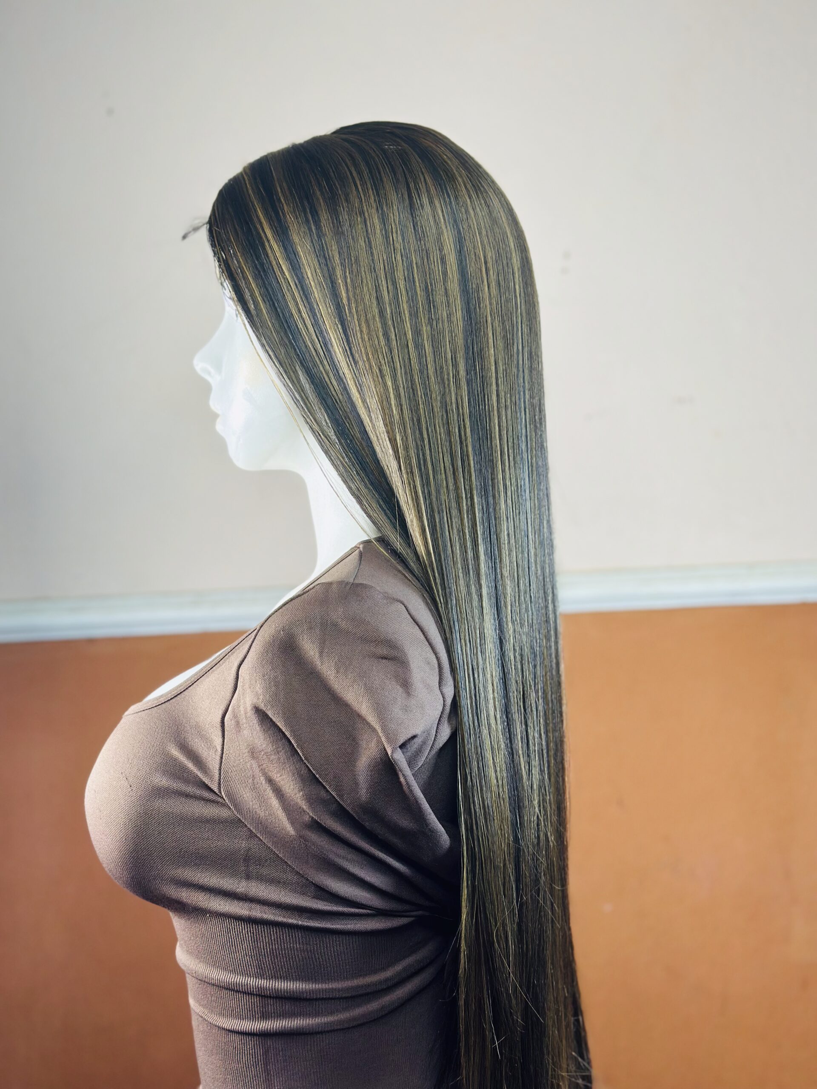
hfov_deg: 30.3
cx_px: 408
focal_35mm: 48
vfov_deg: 39.7
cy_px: 544
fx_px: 1511
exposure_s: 1/121
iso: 100
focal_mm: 6.86
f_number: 1.78
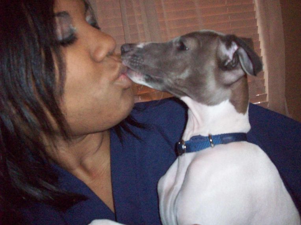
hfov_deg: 50.1
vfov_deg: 38.7
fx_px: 322
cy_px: 112
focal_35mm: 37
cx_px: 150
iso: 800
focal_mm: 6.2
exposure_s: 1/128
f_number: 2.8
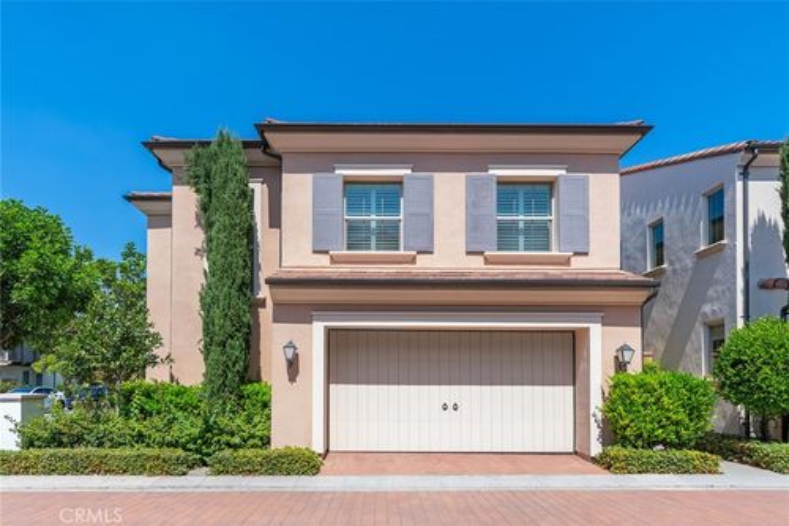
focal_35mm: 19
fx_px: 418
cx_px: 394
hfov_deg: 86.6
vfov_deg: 64.2
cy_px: 263
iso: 200
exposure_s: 1/320
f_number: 6.3
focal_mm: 19.1
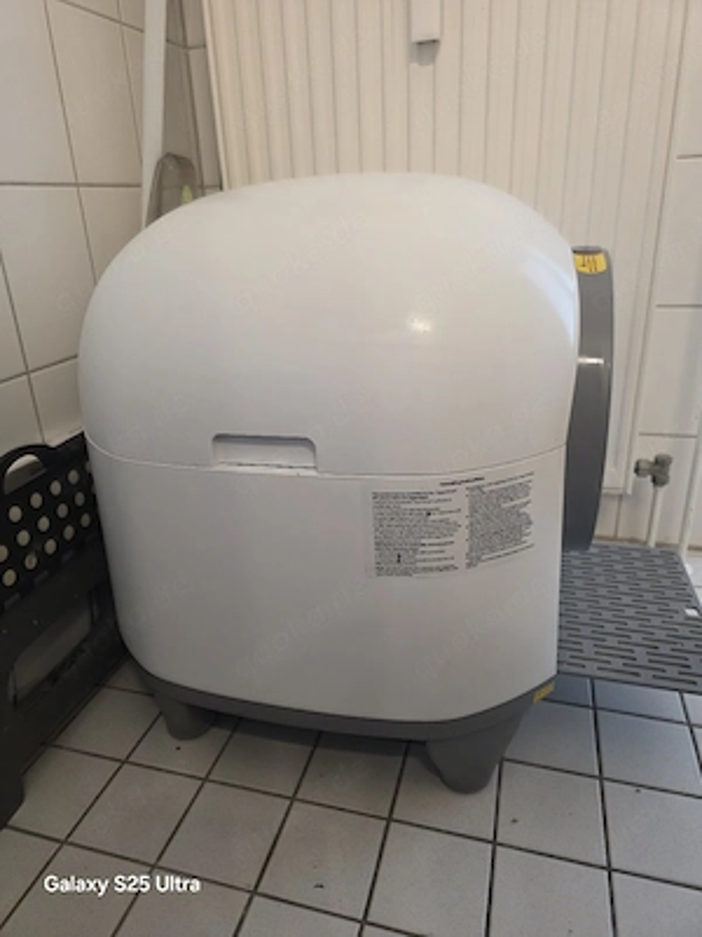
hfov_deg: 58.9
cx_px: 351
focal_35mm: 23
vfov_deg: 73.9
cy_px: 468
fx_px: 622
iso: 500
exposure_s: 1/101
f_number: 1.7
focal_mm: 6.3
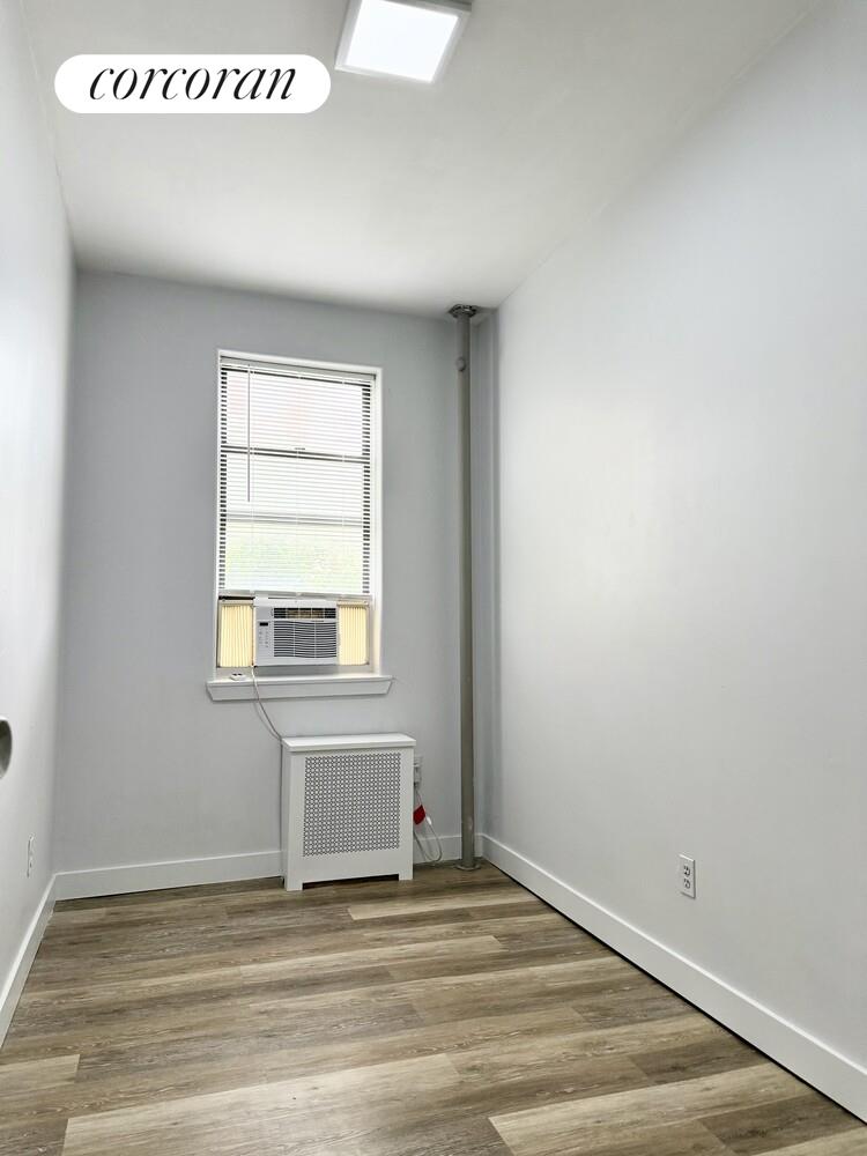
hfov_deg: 56.8
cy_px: 578
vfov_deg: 71.6
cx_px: 434
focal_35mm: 24
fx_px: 801
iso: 200
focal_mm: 6.76
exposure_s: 1/188
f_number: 1.78
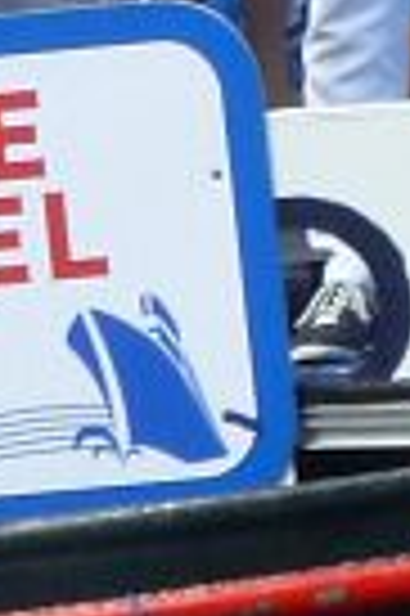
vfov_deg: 2.5
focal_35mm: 810
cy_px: -872
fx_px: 13872
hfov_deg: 1.7
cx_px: 401
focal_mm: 17
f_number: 4.3
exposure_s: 1/200
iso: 160
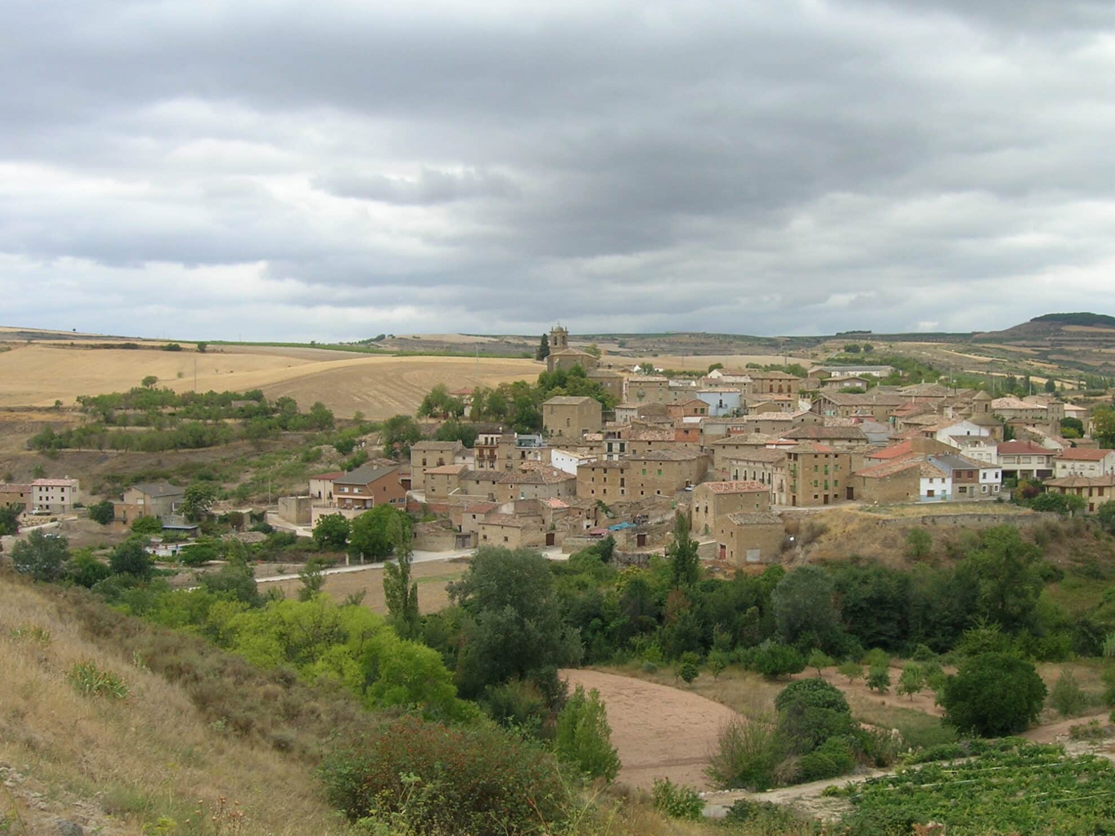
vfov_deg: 32.9
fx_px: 1417
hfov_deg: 42.7
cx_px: 681
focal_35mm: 44
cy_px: 452
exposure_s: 1/185
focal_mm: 5.7
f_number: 4.9
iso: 50
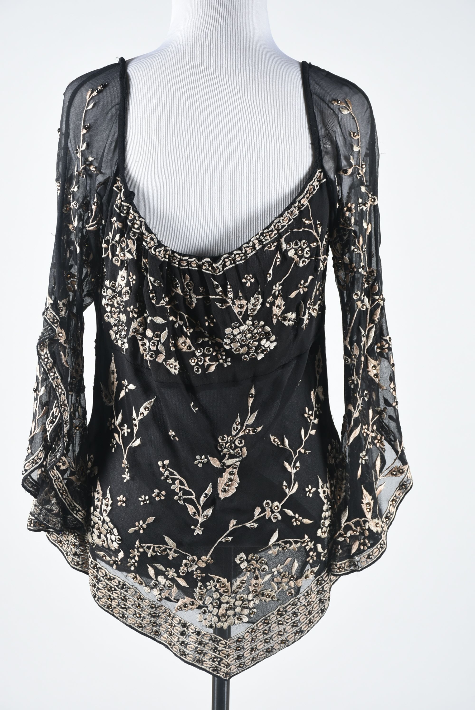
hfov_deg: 14.7
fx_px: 1837
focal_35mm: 93
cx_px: 238
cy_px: 355
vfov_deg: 21.9
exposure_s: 1/125
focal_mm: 62
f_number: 9
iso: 200
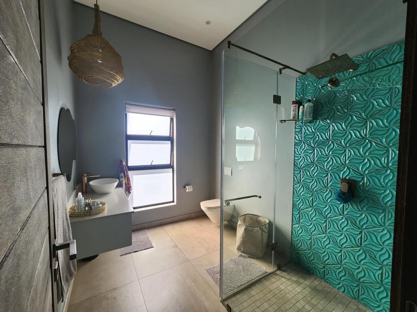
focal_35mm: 13
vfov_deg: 89.9
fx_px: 157
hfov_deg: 106.2
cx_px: 208
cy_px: 156
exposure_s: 1/120
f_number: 2.2
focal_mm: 2.2
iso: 64
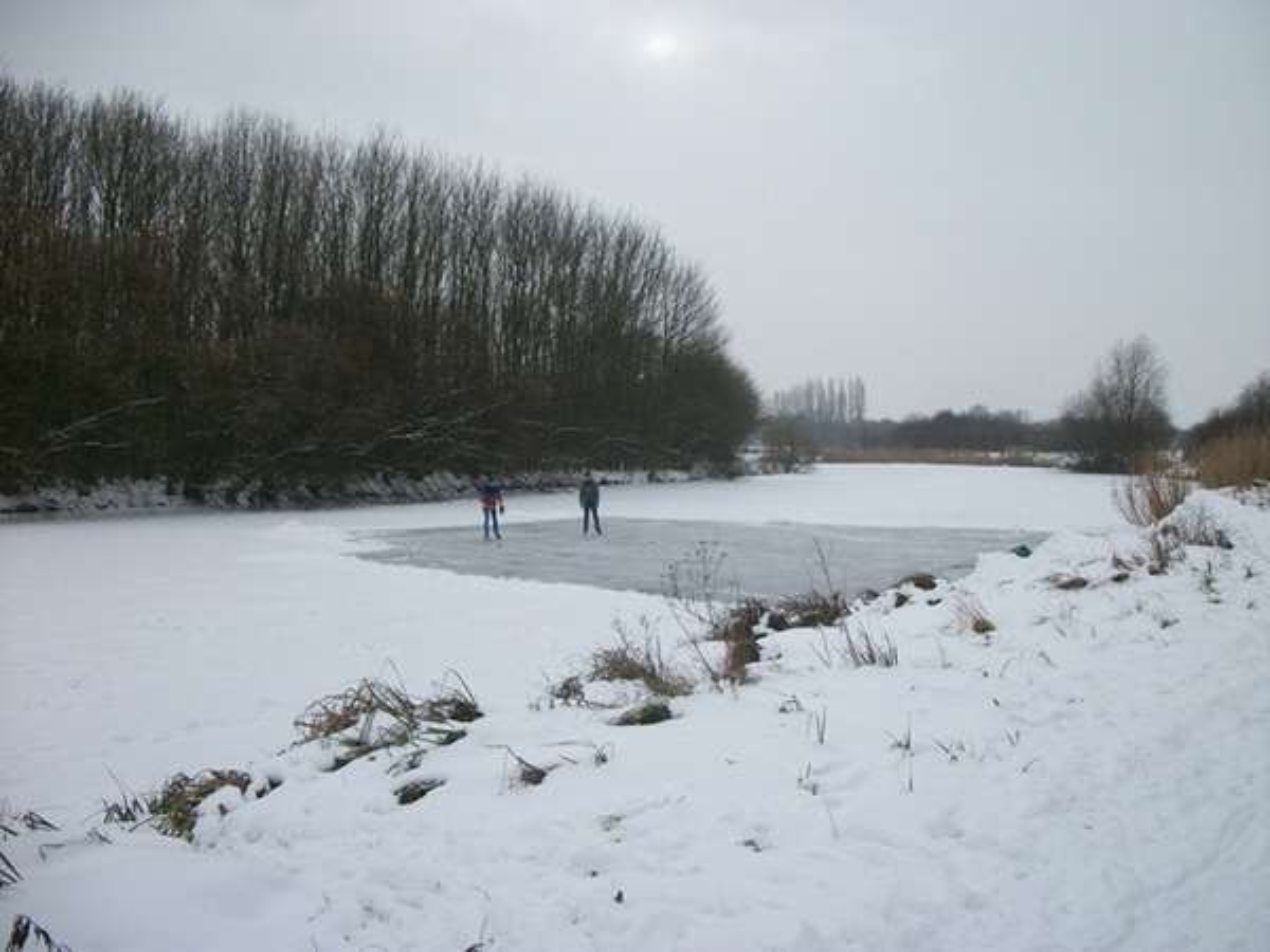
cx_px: 635
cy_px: 476
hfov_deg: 56.8
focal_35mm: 32
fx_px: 1174
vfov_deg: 44.2
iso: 80
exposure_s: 1/100
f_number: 8.8
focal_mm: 5.7
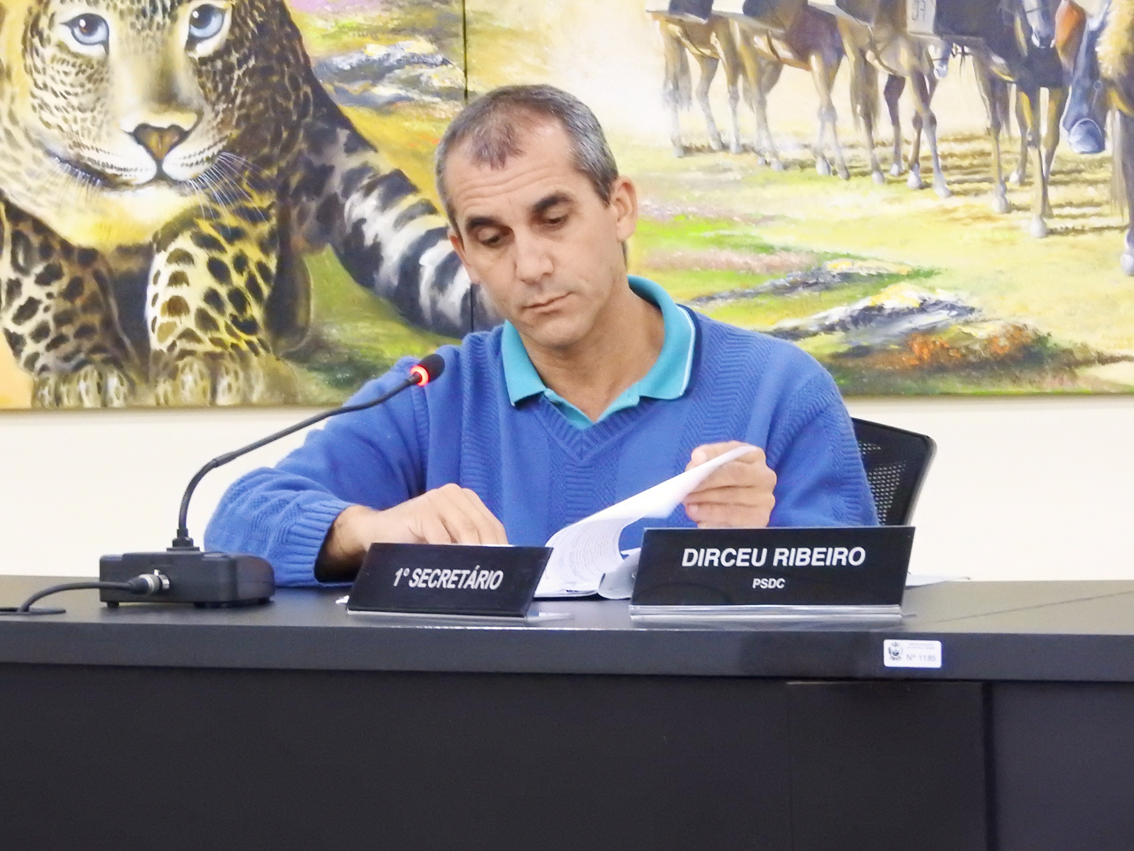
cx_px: 567
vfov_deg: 7.4
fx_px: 6553
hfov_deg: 9.9
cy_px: 426
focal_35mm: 200
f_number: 5.3
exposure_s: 1/15
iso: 1600
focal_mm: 35.8
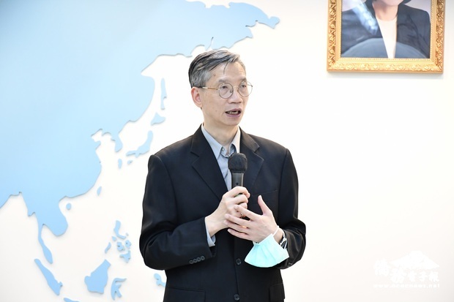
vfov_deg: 11.4
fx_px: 1513
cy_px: 151
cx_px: 227
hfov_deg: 17.1
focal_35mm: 120
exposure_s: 1/125
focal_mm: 80
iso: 3200
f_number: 5.3
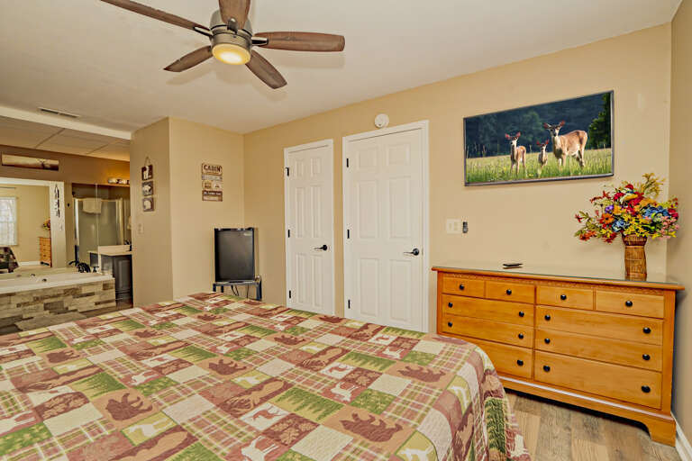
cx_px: 346
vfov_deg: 73.7
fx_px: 308
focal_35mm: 16
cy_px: 230
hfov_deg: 96.7
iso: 400
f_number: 7.1
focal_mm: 16
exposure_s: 1/250
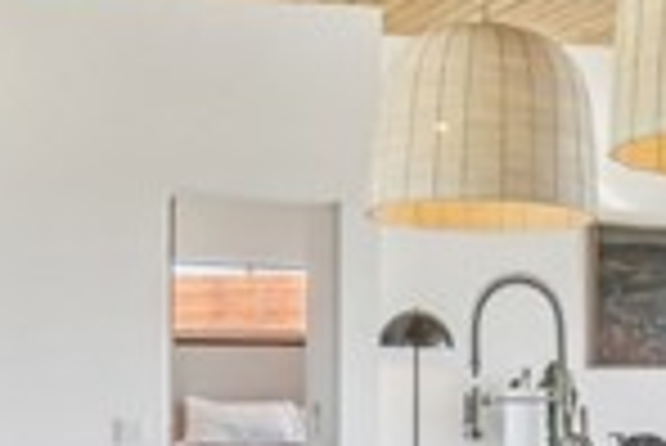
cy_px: 349
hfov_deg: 28.1
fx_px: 1278
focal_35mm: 69
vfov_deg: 19.6
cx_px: 603
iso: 3200
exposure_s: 1/125
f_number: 16
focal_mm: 16
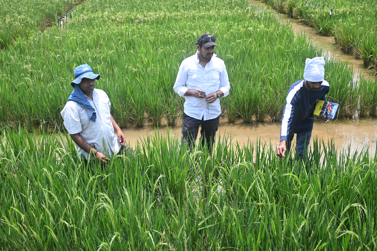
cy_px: 126
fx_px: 471
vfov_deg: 29.9
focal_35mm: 45
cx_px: 188
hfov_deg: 43.6
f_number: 6.3
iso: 200
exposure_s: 1/400
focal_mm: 30
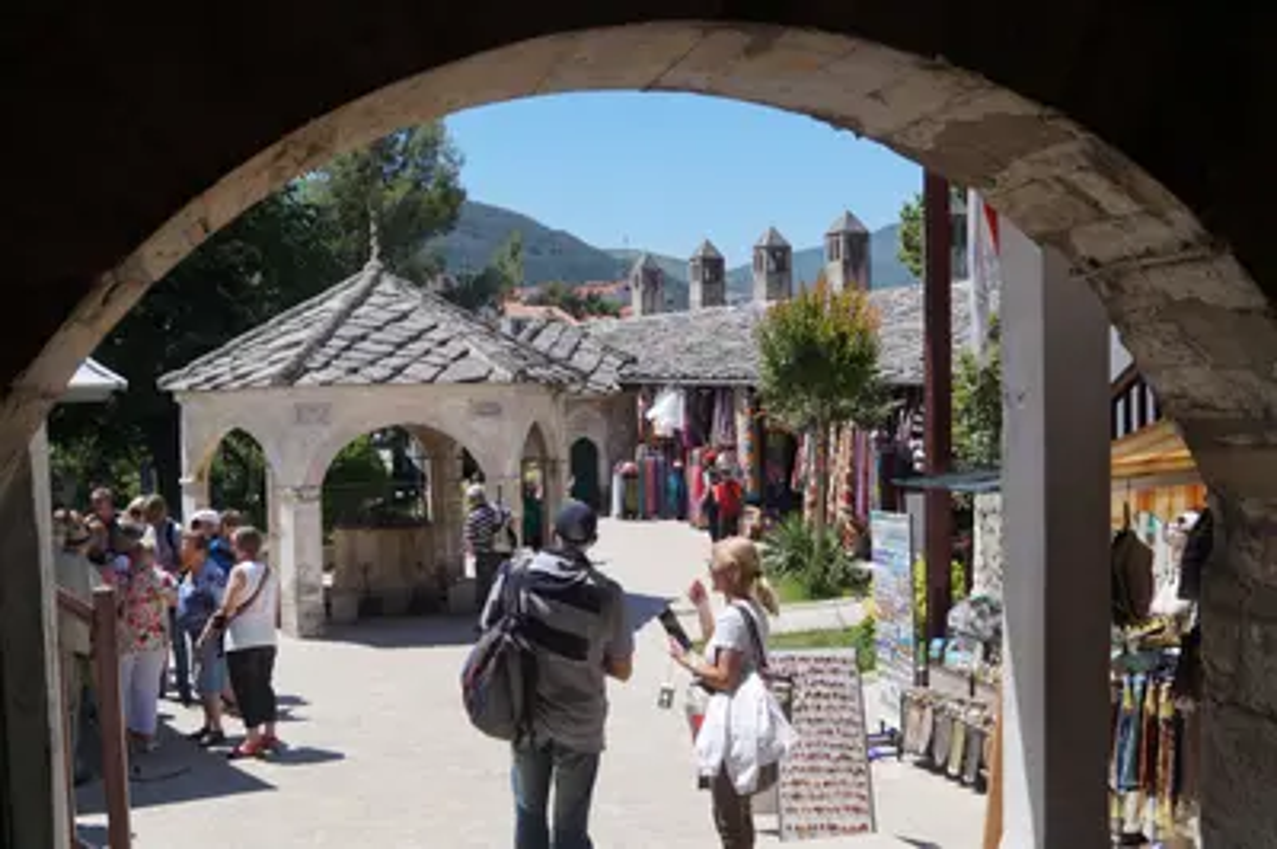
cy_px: 424
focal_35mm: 36
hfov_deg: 53.2
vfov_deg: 36.8
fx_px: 1276
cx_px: 638
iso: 100
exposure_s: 1/400
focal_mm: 24
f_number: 6.3
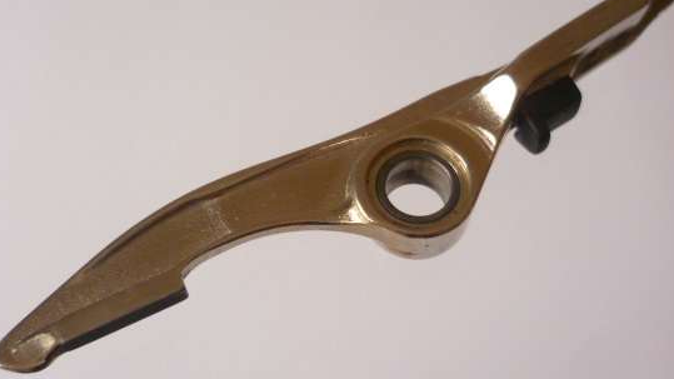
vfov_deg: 27.1
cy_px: 180
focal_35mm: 44
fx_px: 786
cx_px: 349
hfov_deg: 46.4
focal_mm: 6.1
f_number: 3.2
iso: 400
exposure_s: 1/250
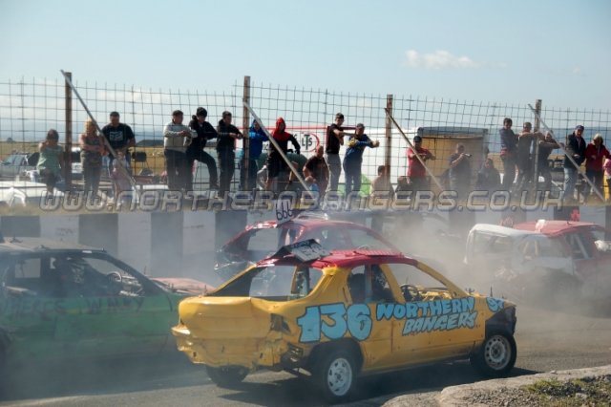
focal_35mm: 82
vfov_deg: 16.5
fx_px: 1399
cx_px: 306
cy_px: 204
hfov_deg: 24.6
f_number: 5.3
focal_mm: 55
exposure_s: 1/1000
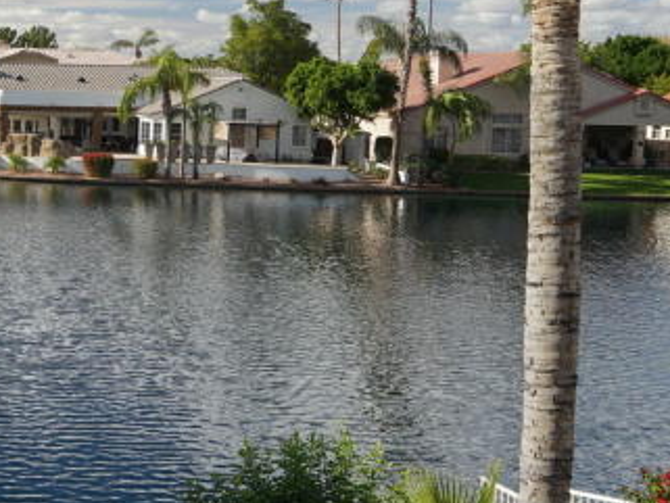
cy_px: 122
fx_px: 1200
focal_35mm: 62
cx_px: -261
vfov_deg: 23.4
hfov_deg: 25.5
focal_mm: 18
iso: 100
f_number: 8
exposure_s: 1/100
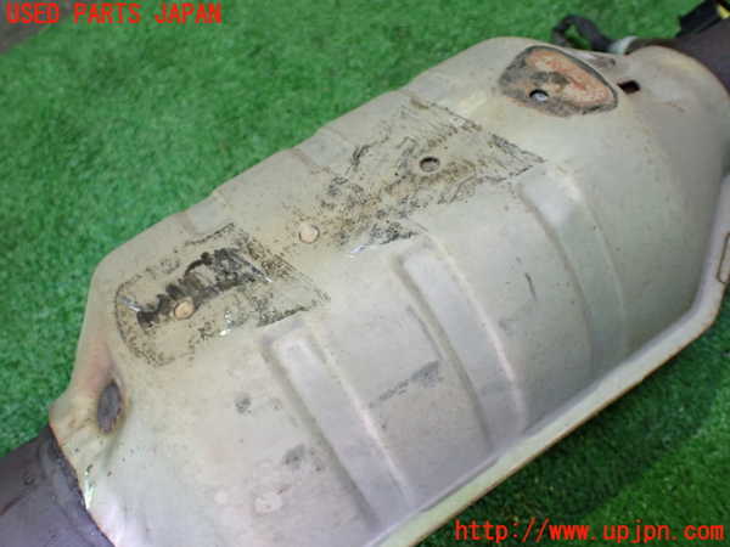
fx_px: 633
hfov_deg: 60.0
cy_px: 274
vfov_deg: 46.8
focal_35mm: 30
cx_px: 365
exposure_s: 1/100
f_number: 2.3
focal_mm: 5.4
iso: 800
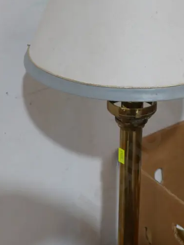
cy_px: 154
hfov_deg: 18.8
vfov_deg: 24.9
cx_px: 137
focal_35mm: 78
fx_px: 552
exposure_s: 1/60
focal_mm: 19
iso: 800
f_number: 4.1
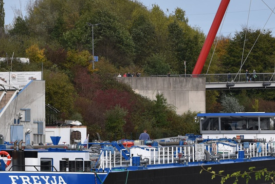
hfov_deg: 6.3
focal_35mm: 325
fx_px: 2483
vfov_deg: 4.2
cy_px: 138
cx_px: 98
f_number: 9
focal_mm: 102
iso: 200
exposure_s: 1/320
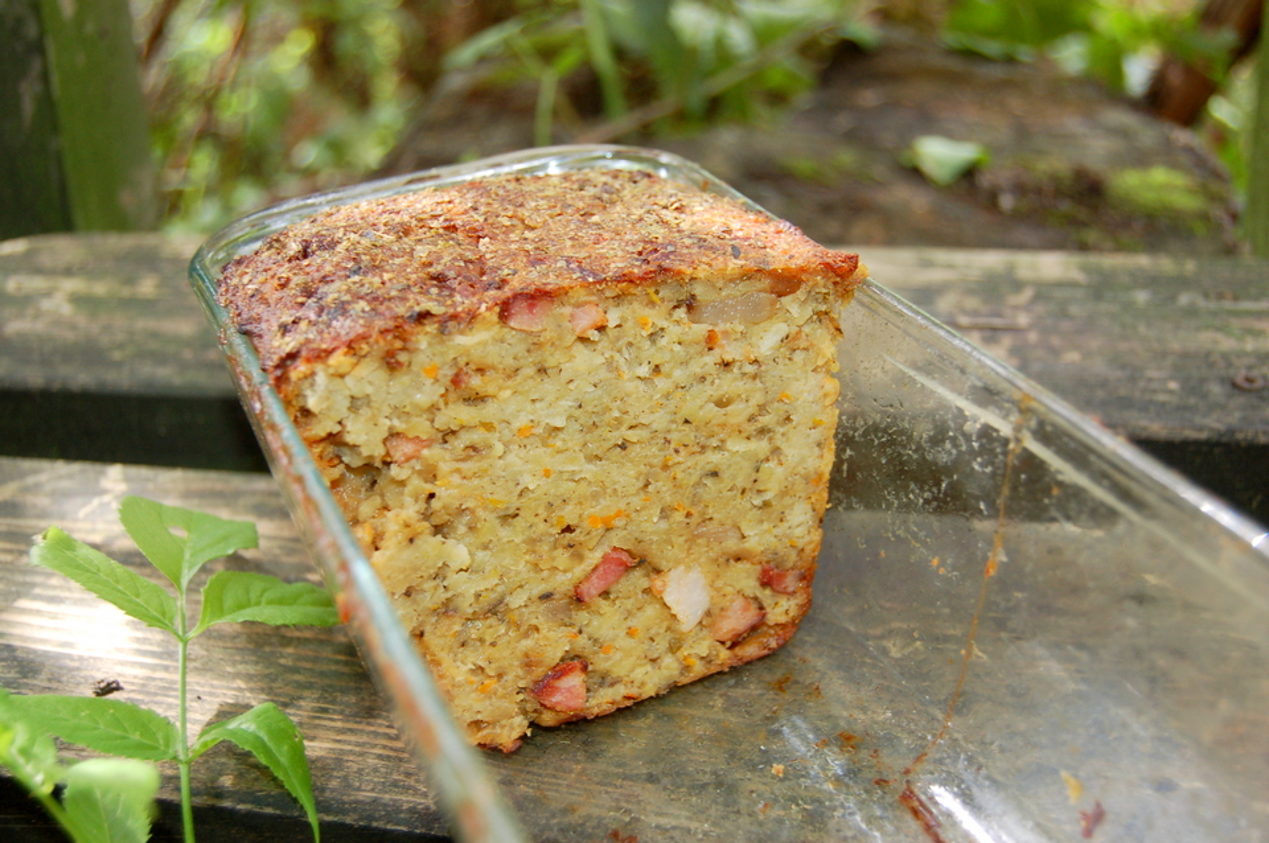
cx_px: 634
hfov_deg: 43.6
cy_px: 422
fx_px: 1585
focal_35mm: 45
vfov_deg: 29.8
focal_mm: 30
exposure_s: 1/60
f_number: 4.2
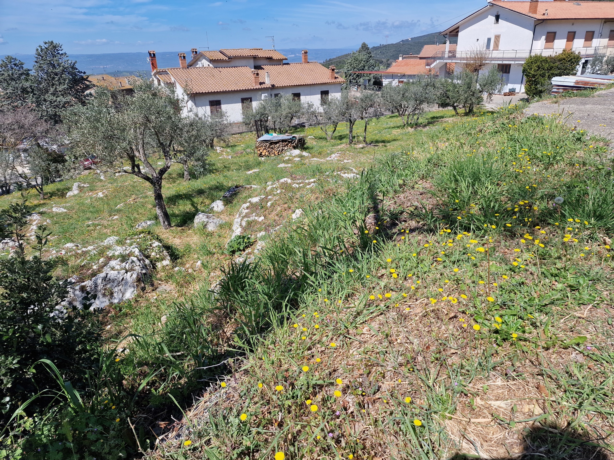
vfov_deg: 58.9
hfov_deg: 73.9
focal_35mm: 23
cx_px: 307
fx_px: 408
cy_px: 230
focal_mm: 6.4
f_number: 1.8
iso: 50
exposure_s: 1/1408
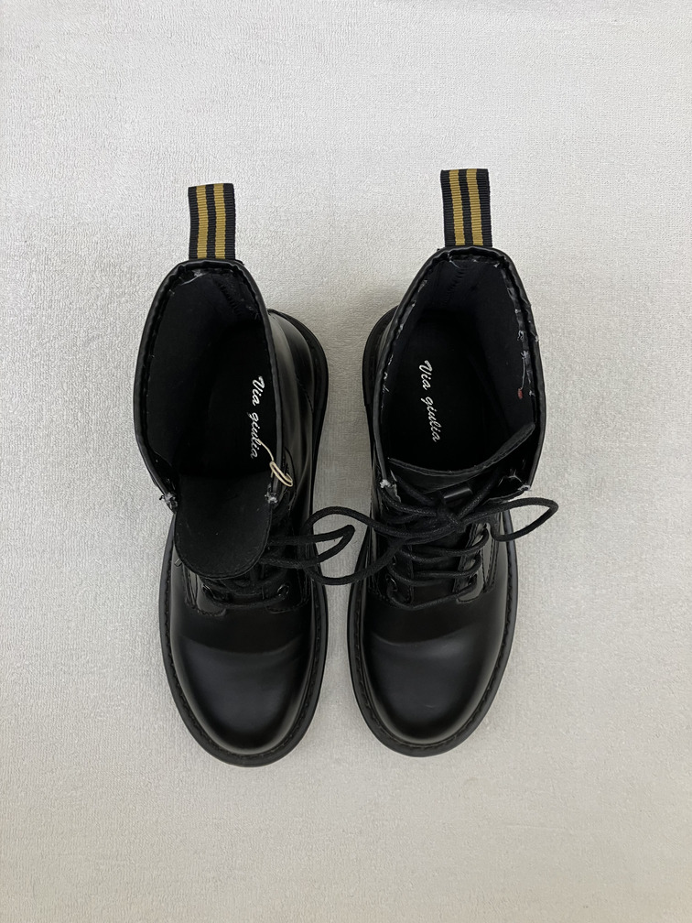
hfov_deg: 49.7
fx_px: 746
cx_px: 346
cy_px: 462
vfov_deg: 63.4
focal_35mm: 28
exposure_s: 1/50
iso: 50
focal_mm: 3.99
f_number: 1.8
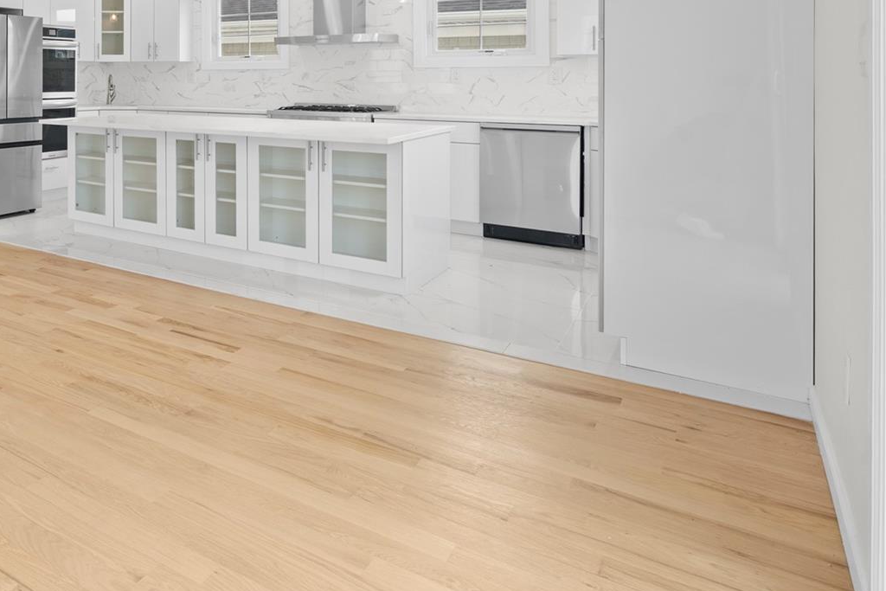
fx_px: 689
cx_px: 23
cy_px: 85
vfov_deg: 43.3
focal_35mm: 28
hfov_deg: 53.3
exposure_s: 1/8
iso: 250
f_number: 10
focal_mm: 14
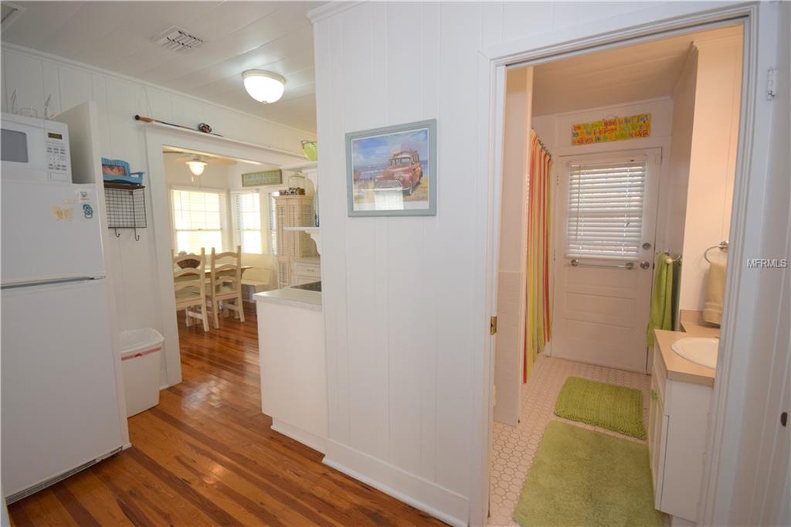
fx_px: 329
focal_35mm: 15
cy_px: 264
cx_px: 396
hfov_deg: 100.4
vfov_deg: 77.3
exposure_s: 1/125
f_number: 5.6
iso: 800
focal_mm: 10
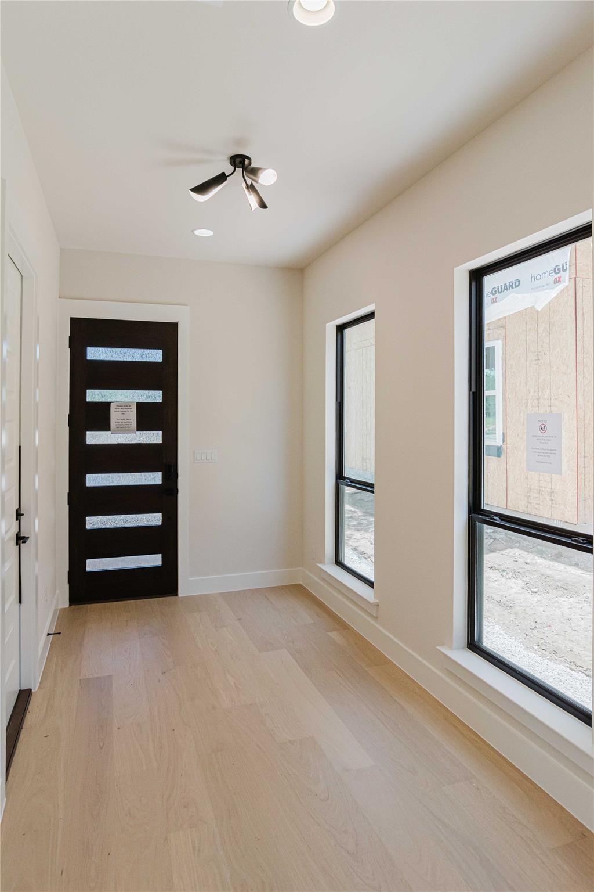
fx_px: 483
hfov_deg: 63.2
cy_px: 446
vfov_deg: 85.4
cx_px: 297
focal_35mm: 20
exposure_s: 1/250
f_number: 5.6
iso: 320
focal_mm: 13
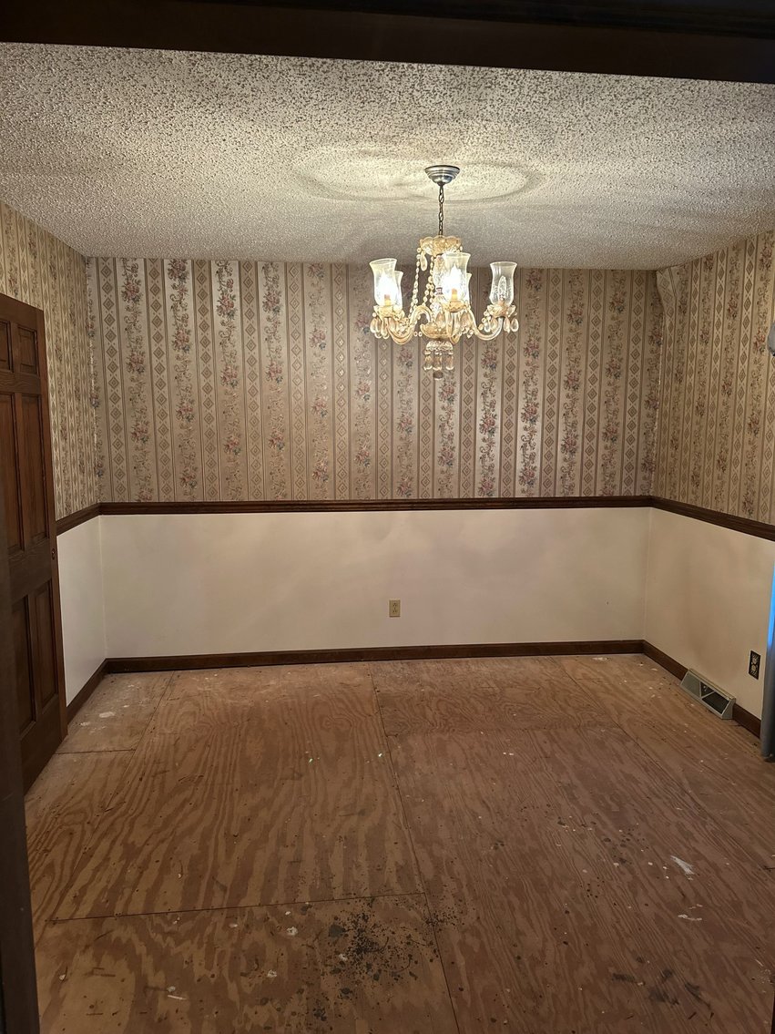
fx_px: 717
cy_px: 517
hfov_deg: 56.8
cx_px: 388
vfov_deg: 71.6
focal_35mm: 24
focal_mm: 6.86
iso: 500
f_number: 1.78
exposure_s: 1/60
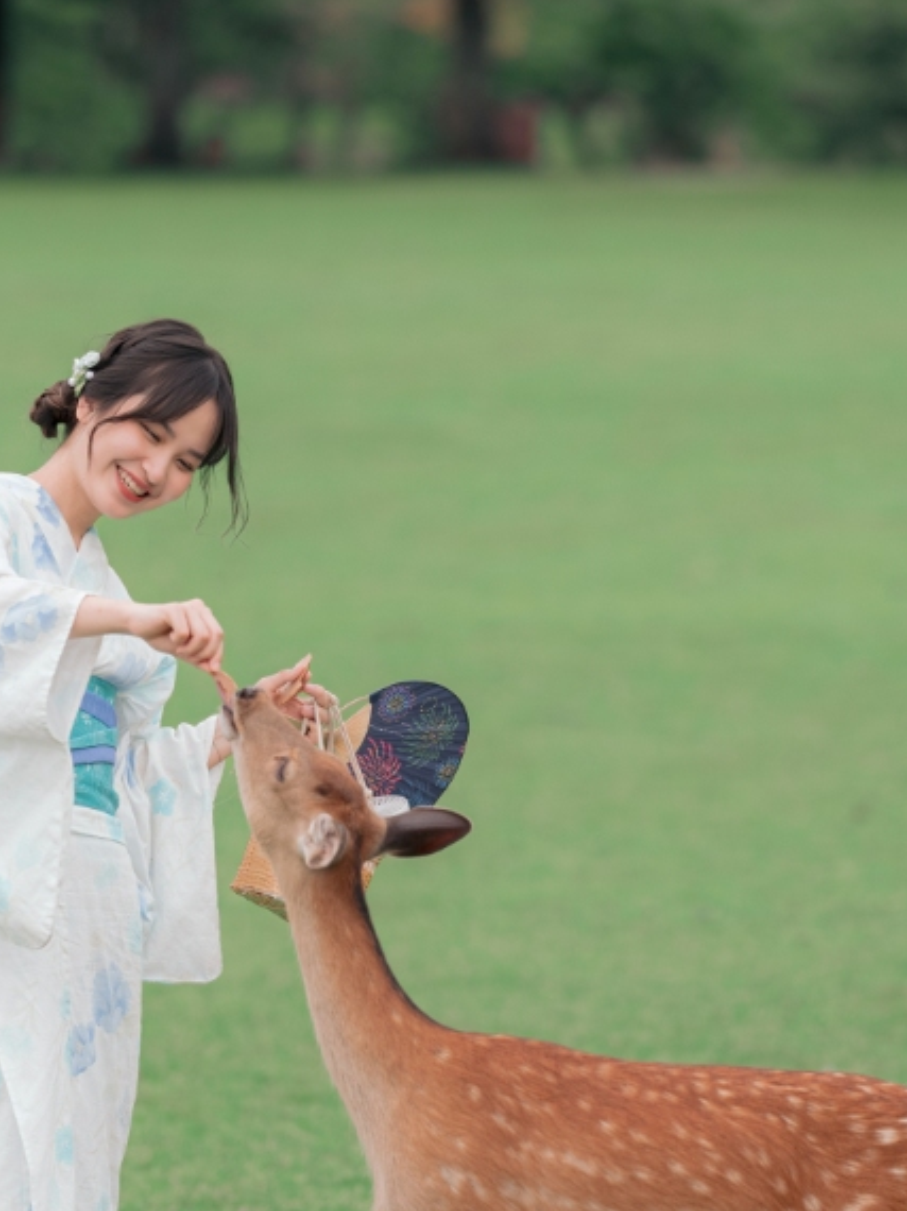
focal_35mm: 229
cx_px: 617
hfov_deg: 6.5
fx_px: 8006
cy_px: 684
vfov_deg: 8.6
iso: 200
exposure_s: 1/2000
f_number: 2
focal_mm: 110
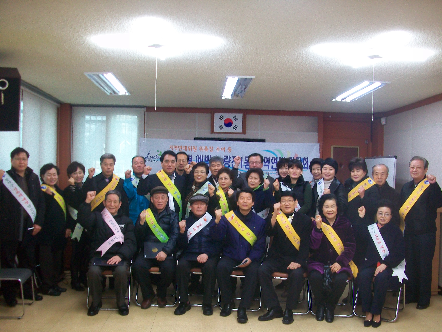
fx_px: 434
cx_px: 221
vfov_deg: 41.8
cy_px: 166
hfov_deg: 54.0
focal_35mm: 34
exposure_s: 1/50
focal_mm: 5.7
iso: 160
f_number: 2.8
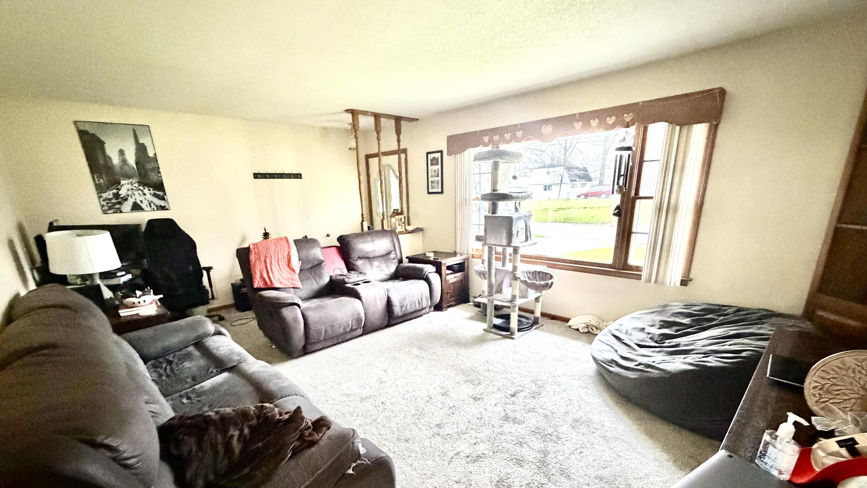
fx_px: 368
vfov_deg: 66.1
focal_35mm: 16
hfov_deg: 99.4
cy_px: 305
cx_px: 433
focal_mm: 2.22
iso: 1250
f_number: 2.2
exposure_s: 1/60
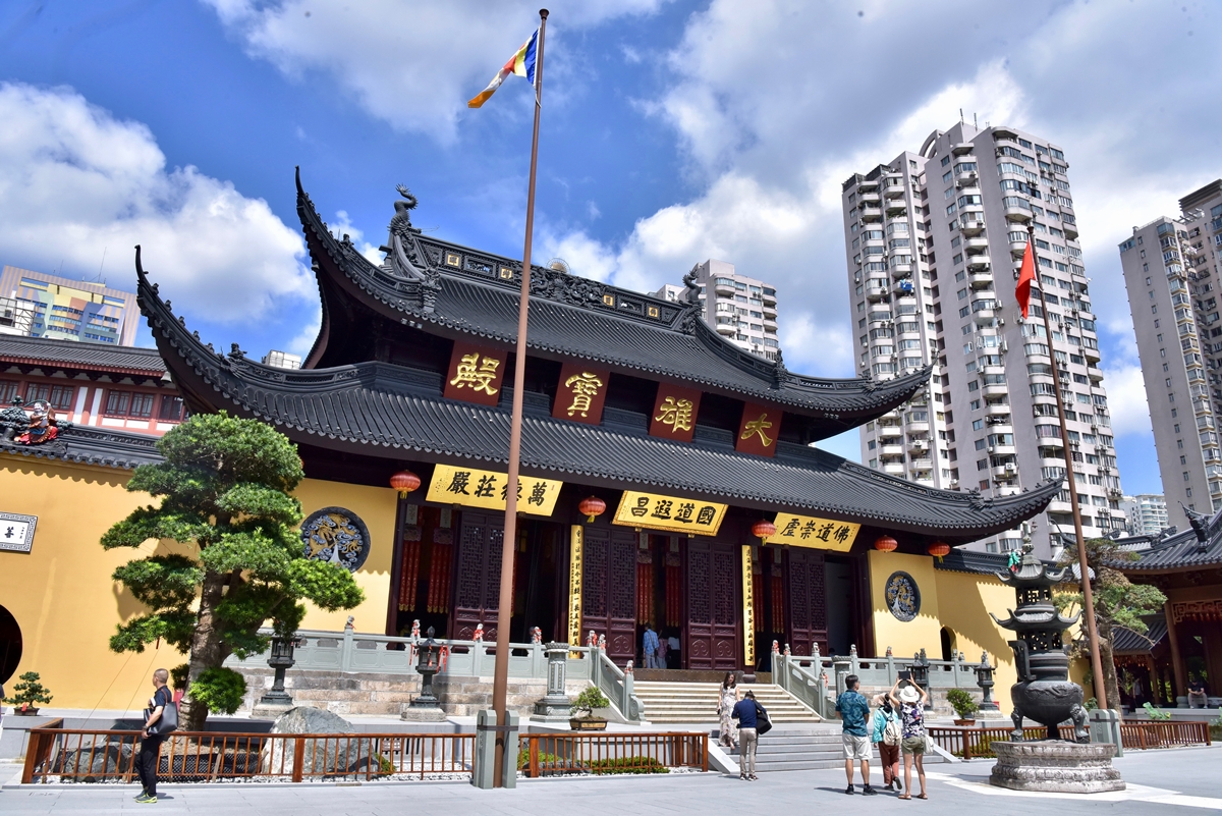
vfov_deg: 53.2
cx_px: 611
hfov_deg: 73.7
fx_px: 815
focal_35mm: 24
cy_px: 408
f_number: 16
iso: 1000
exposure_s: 1/800
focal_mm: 24
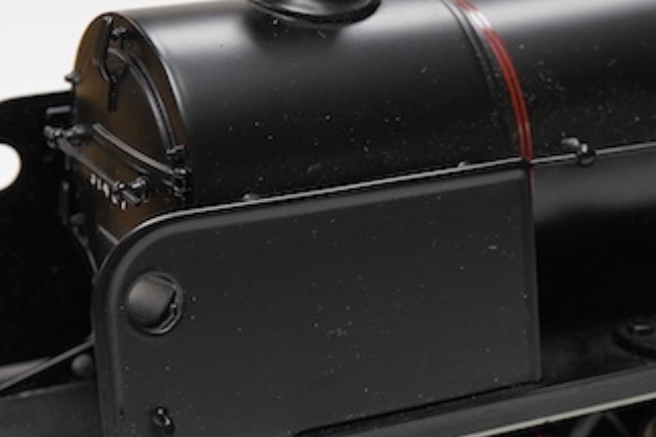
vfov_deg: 10.9
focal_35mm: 125
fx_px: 2278
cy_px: 334
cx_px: 476
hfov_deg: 16.3
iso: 1250
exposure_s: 1/125
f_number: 9
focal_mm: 30
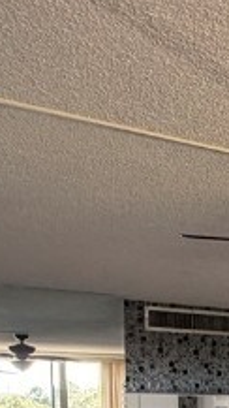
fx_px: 778
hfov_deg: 14.1
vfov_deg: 26.5
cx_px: 454
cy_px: 472
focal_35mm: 72
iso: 320
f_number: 2.2
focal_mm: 2.22
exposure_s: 1/94
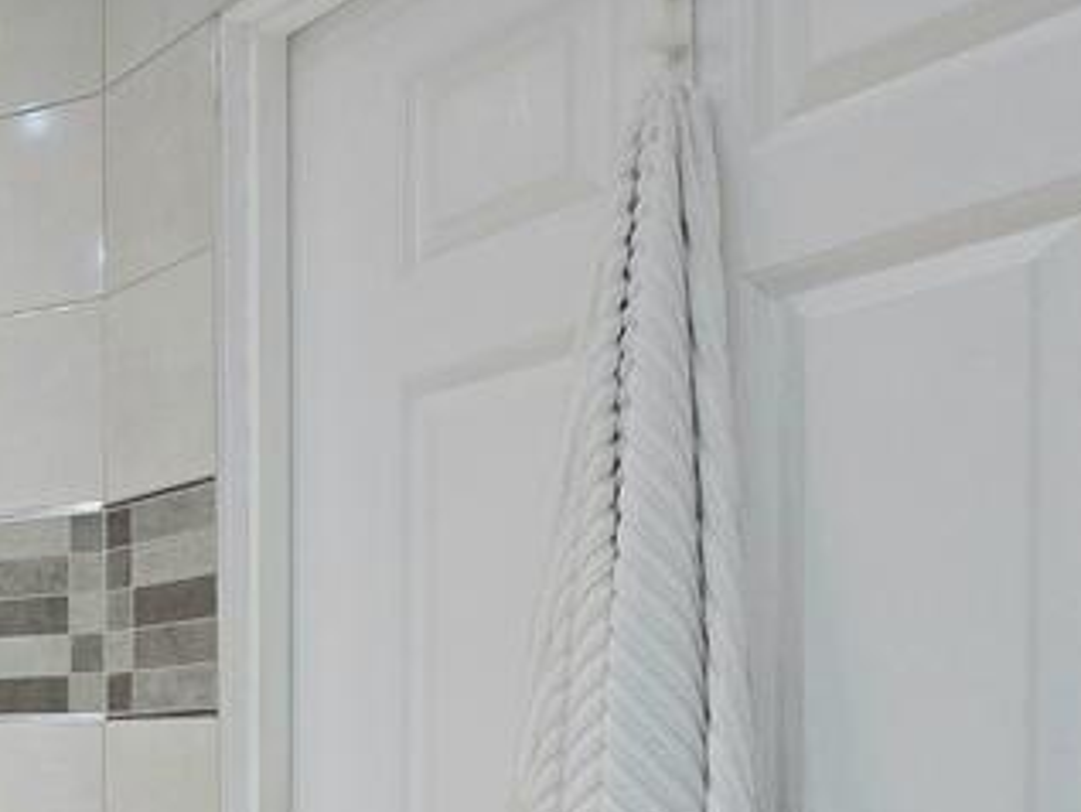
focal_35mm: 41
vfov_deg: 33.1
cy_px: 751
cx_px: -436
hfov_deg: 31.0
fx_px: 1281
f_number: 2.2
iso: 320
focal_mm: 2.2
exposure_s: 1/50.3
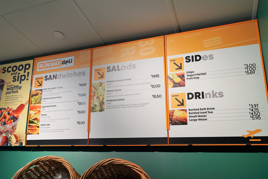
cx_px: 134
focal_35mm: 29
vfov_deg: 45.0
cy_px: 90
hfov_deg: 63.6
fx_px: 216
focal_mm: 29
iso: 200
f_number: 4
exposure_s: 1/160
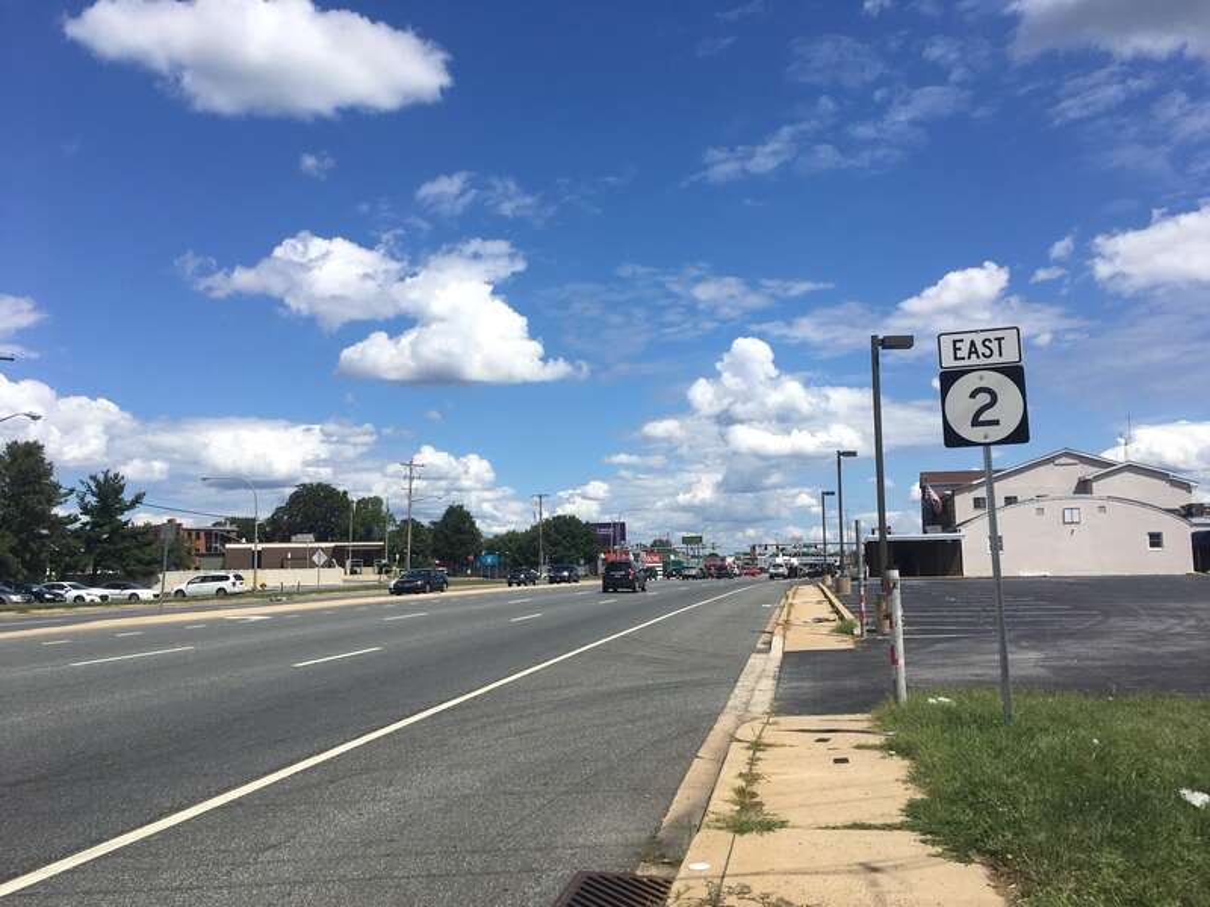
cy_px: 454
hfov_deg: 61.7
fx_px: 1014
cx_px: 605
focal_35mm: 29
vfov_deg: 48.2
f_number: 2.2
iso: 25
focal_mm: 4.15
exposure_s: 1/2849
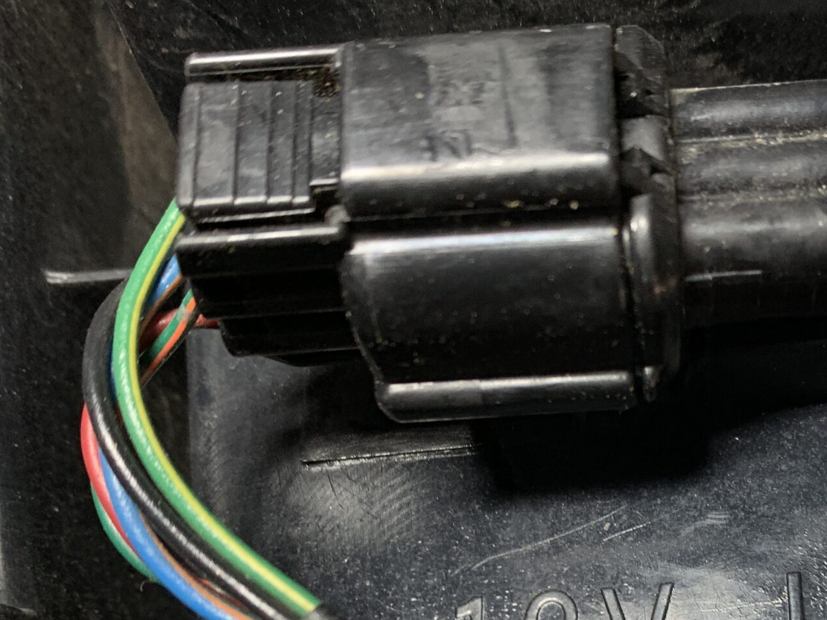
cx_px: 685
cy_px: 560
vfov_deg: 27.0
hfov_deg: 35.4
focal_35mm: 52
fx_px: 1242
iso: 50
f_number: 1.8
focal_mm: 4.25
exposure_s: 1/121
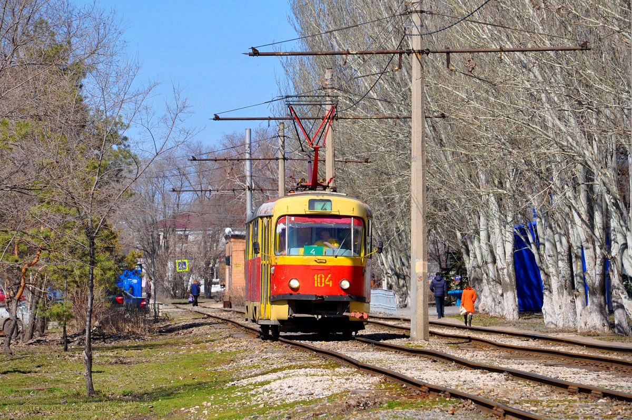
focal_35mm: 158
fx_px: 2762
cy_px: 210
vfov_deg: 8.7
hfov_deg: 13.1
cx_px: 316
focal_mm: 105
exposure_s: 1/500
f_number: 8
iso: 200
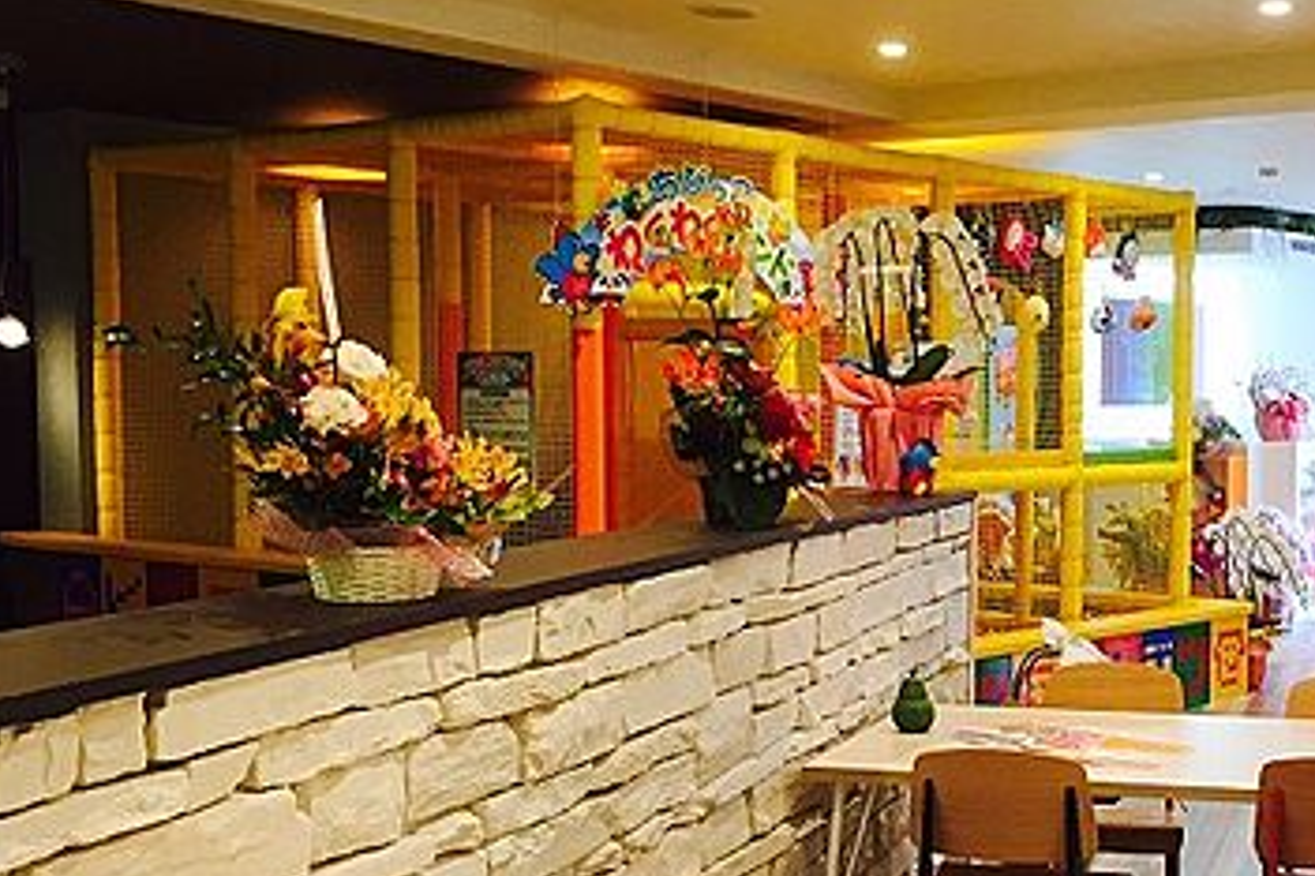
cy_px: 532
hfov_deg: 35.1
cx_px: 1045
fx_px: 2009
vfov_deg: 24.6
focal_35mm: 55
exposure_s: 1/30
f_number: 2.2
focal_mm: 4.15
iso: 32
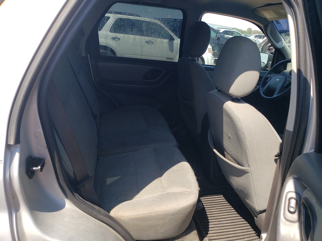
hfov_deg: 67.3
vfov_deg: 53.1
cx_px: 161
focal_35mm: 26
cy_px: 120
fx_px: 242
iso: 50
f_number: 1.5
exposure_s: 1/1111
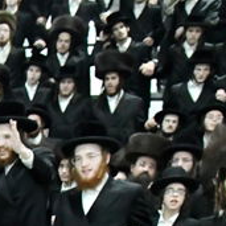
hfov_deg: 12.1
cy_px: 356
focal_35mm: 122
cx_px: -271
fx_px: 901
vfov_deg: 13.3
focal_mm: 24
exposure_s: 1/250
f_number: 5
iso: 5000
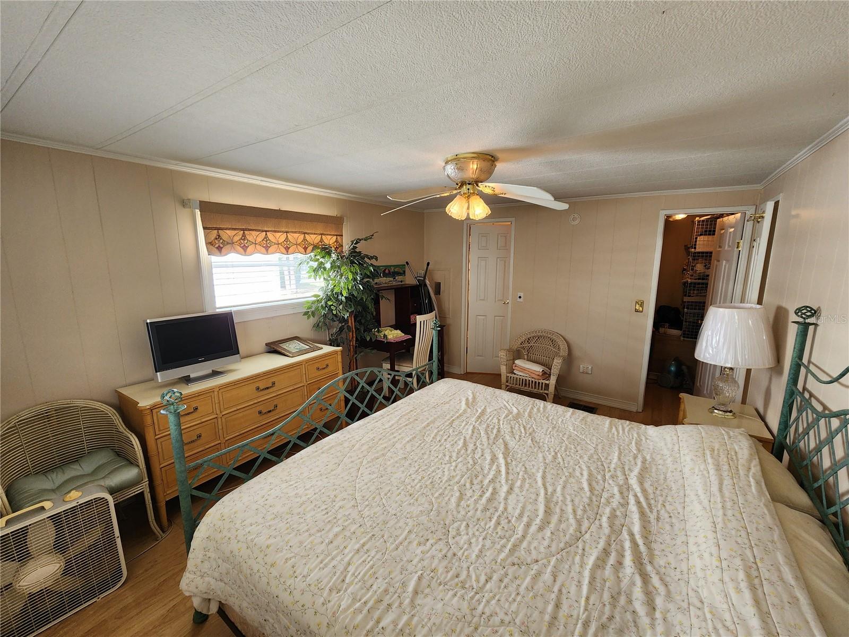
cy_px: 318
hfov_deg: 106.2
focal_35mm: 13
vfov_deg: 89.9
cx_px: 424
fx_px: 319
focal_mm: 2.2
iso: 160
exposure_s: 1/60
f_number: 2.2
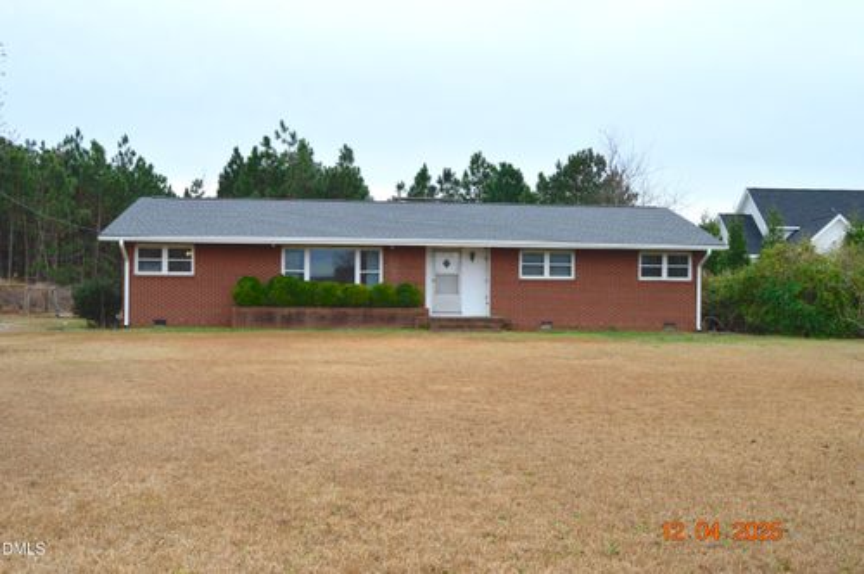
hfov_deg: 55.2
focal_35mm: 34
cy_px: 287
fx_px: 827
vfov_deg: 38.3
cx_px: 432
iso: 400
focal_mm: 23
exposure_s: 1/250
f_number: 10
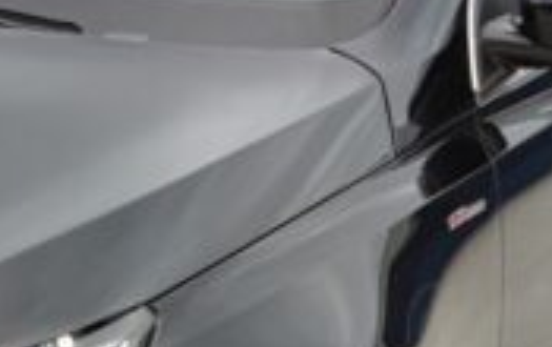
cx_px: -180
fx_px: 1748
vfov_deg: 11.3
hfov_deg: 16.8
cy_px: 252
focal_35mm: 116
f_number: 1.69
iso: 50
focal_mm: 6.72
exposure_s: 1/293
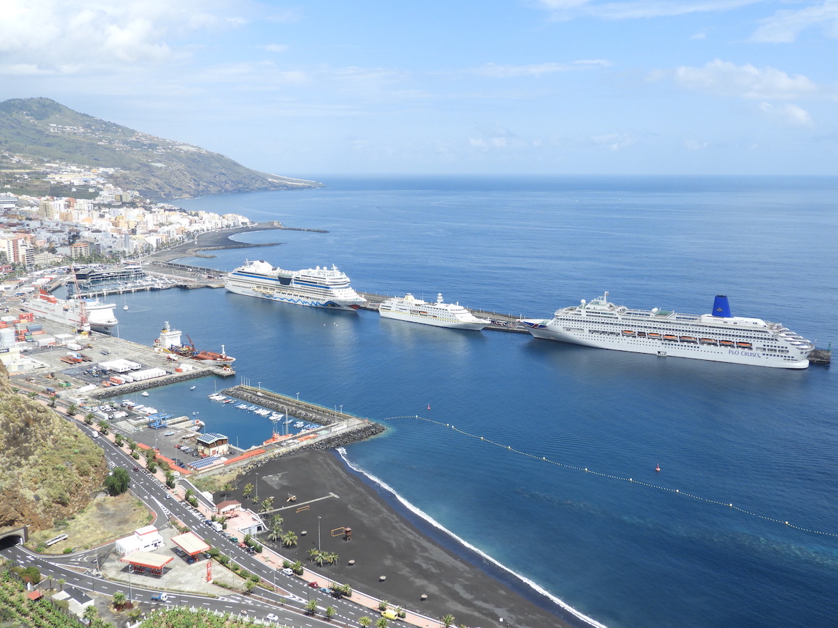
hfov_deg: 55.4
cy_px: 314
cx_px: 419
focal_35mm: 33
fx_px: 799
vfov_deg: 42.9
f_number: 3.6
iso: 100
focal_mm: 5.9
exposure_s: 1/1000
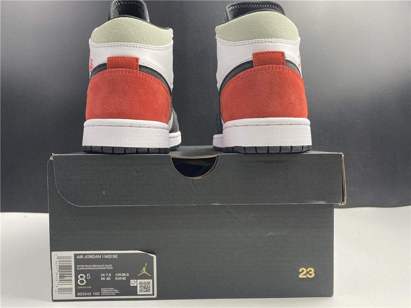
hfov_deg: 67.3
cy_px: 154
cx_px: 206
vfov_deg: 53.1
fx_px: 309
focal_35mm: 26
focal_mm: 4.25
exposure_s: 1/100
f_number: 1.8
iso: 125
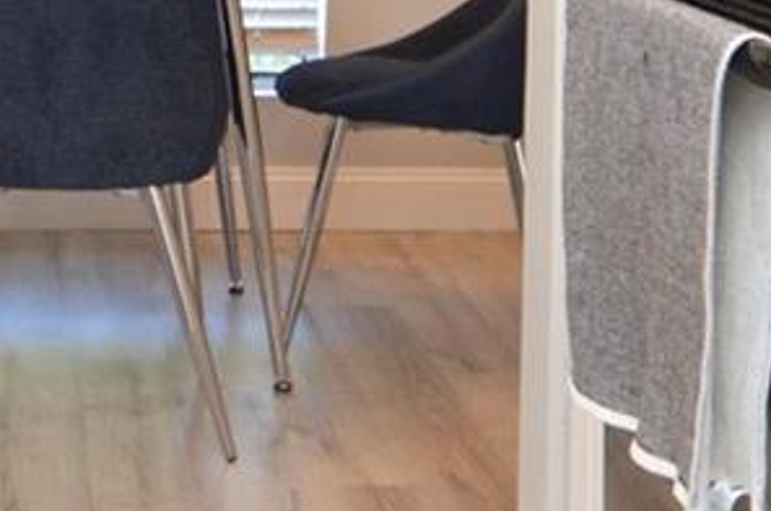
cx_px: 62
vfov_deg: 13.6
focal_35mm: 97
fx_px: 2074
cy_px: -136
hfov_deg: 20.6
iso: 560
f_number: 4
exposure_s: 1/60
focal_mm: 12
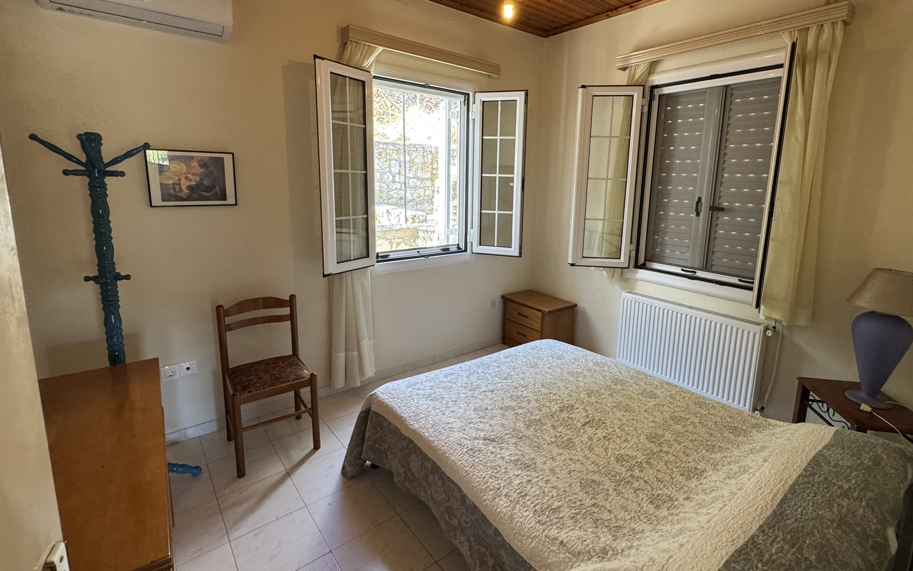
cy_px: 249
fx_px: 423
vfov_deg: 67.7
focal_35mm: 17
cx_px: 483
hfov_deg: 94.3
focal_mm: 2.22
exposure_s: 1/100
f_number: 2.2
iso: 250
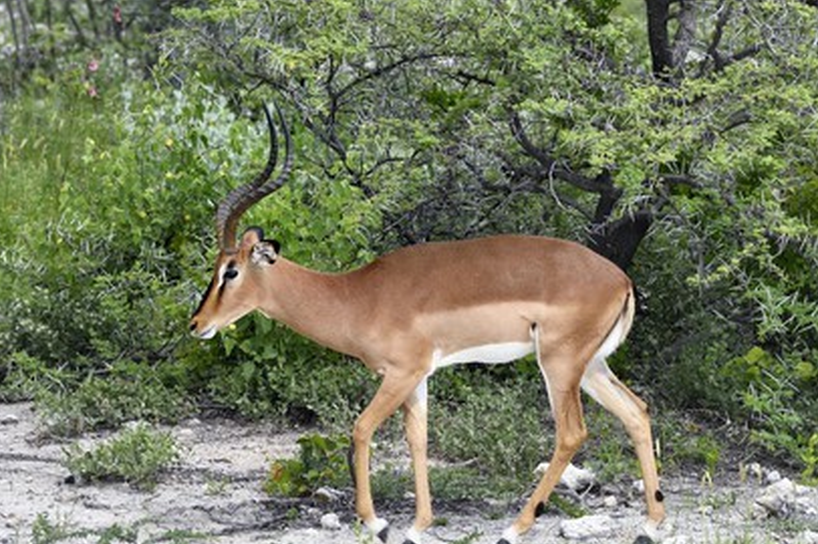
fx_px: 6584
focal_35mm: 290
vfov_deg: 4.7
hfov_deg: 7.1
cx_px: 419
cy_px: 280
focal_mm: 280
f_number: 10
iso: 400
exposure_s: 1/400
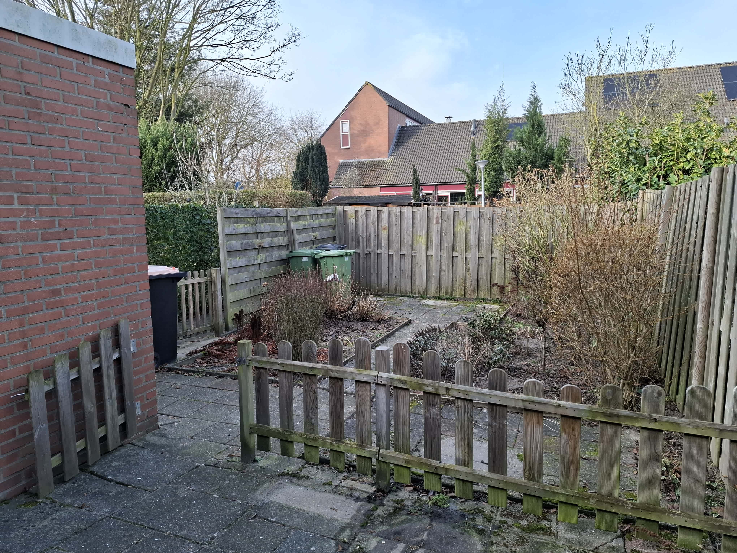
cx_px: 368
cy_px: 276
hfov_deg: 73.9
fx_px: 490
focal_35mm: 23
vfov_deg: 58.9
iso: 50
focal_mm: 5.5
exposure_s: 1/347
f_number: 1.8
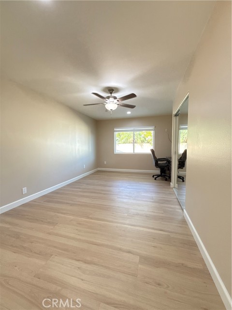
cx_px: 116
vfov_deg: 102.1
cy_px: 155
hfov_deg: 85.7
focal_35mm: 14
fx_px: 125
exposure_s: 1/120
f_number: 2.2
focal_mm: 2.22
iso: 400
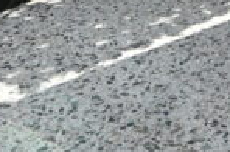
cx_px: 351
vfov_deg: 10.2
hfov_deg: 17.6
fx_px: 663
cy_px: -283
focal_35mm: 104
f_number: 10
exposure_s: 1/8000
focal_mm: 15
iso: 10000
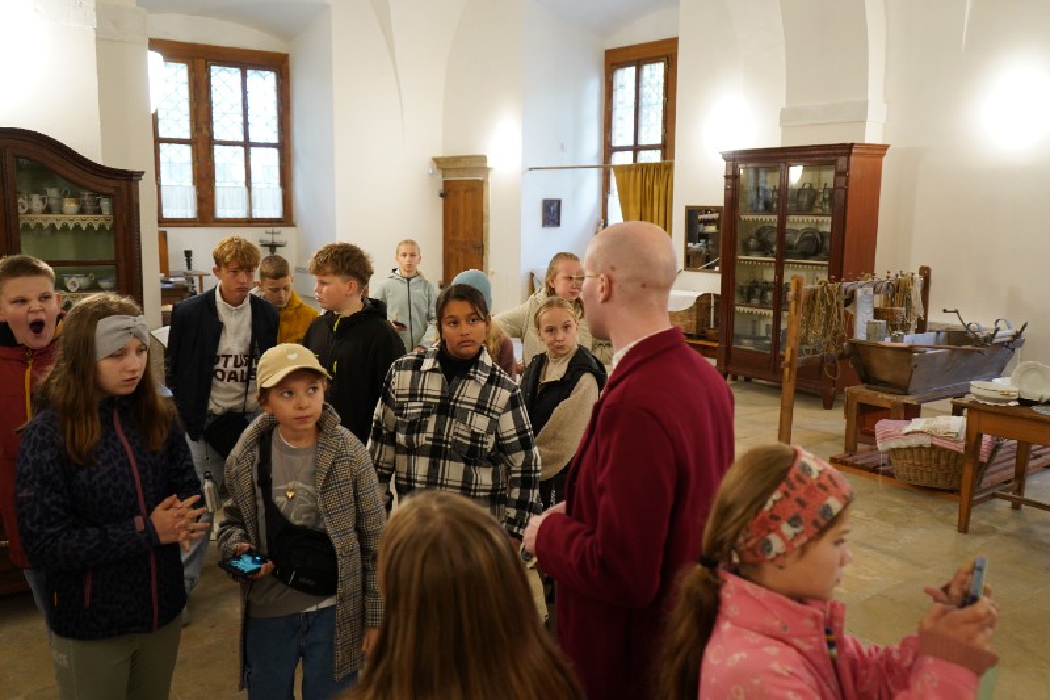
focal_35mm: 30
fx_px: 875
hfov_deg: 61.9
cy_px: 350
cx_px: 525
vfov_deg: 43.6
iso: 2000
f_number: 3.5
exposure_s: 1/80
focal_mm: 30
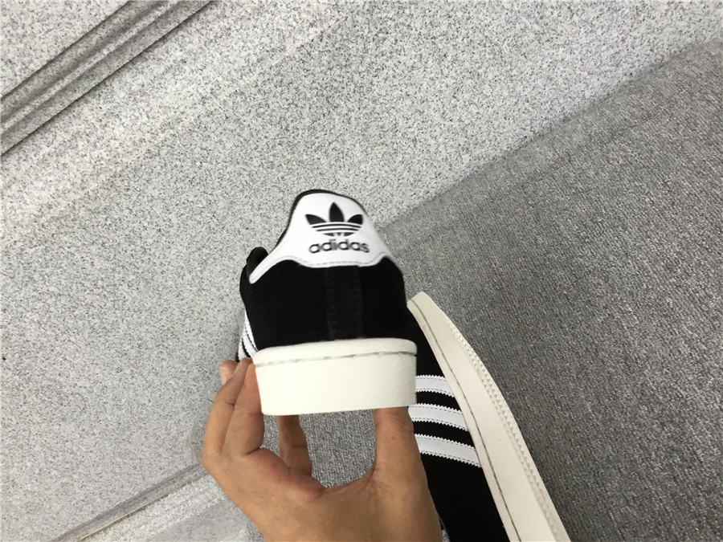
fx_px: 647
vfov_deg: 45.4
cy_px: 271
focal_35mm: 31
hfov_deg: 58.4
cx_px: 362
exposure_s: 1/33
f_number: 2.4
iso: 50
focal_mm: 3.3
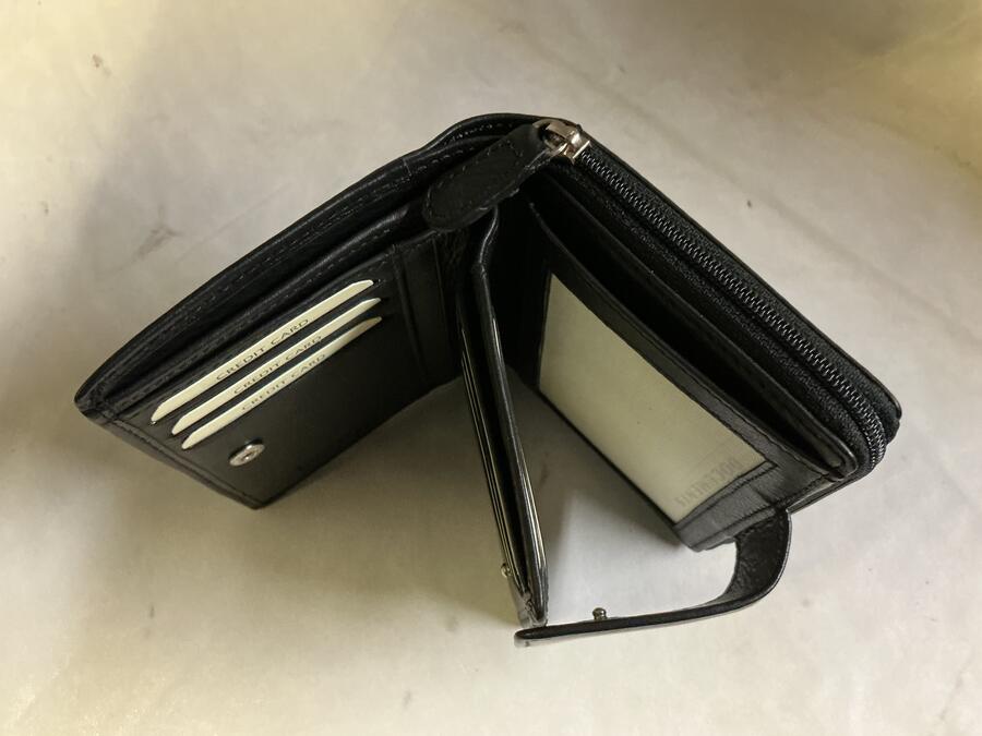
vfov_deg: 48.2
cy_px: 368
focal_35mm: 29
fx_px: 823
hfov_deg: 61.7
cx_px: 491
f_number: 1.8
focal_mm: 3
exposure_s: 1/50
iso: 250
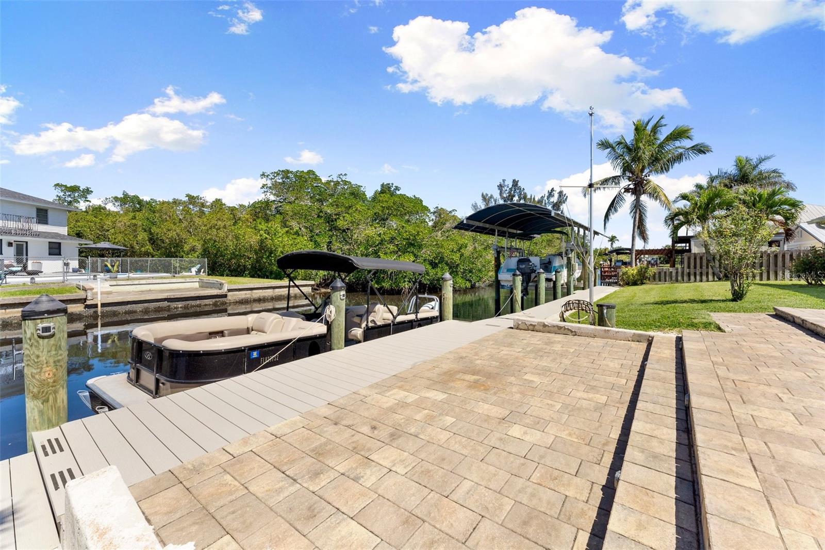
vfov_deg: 81.2
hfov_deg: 104.3
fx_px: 321
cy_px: 275
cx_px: 412
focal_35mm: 14
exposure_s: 1/2500
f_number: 6.3
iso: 400
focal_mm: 14
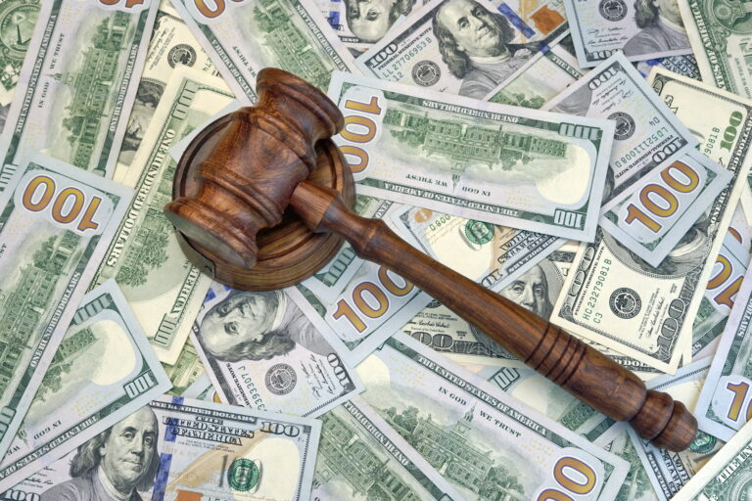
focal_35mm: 45
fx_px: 940
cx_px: 376
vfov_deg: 29.9
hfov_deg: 43.6
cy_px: 250
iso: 50
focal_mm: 30
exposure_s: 1/6
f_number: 11
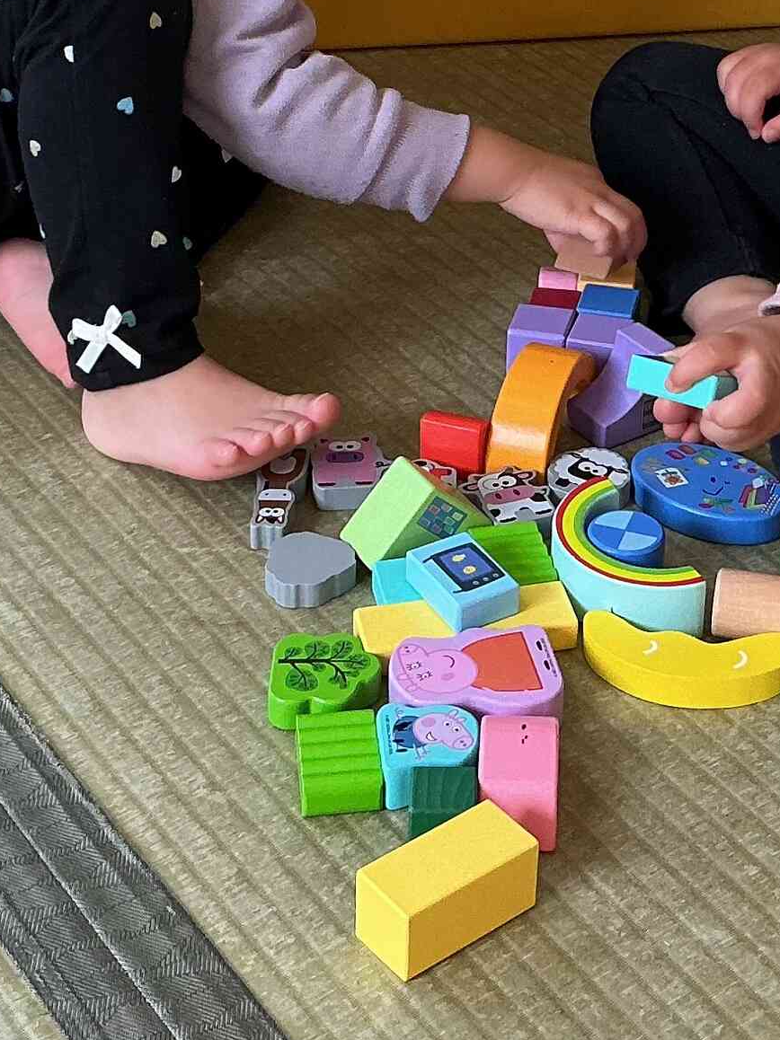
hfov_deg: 18.2
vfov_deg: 23.8
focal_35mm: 80
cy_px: 128
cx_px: 647
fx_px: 2404
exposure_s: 1/60
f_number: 1.8
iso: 80
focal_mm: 3
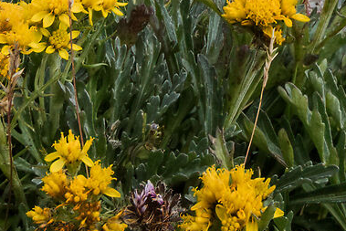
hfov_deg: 20.4
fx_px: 913
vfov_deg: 12.7
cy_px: -223
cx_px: 391
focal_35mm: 95
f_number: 16
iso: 250
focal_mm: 10
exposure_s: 1/80
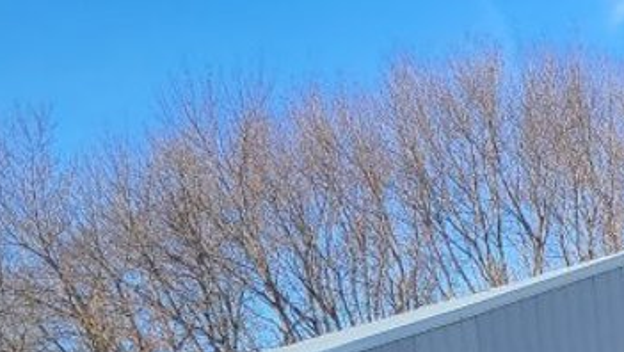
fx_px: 2020
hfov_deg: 15.5
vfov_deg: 8.5
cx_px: 1052
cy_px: 1005
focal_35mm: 122
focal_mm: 5.4
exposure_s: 1/931
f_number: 1.8
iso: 40
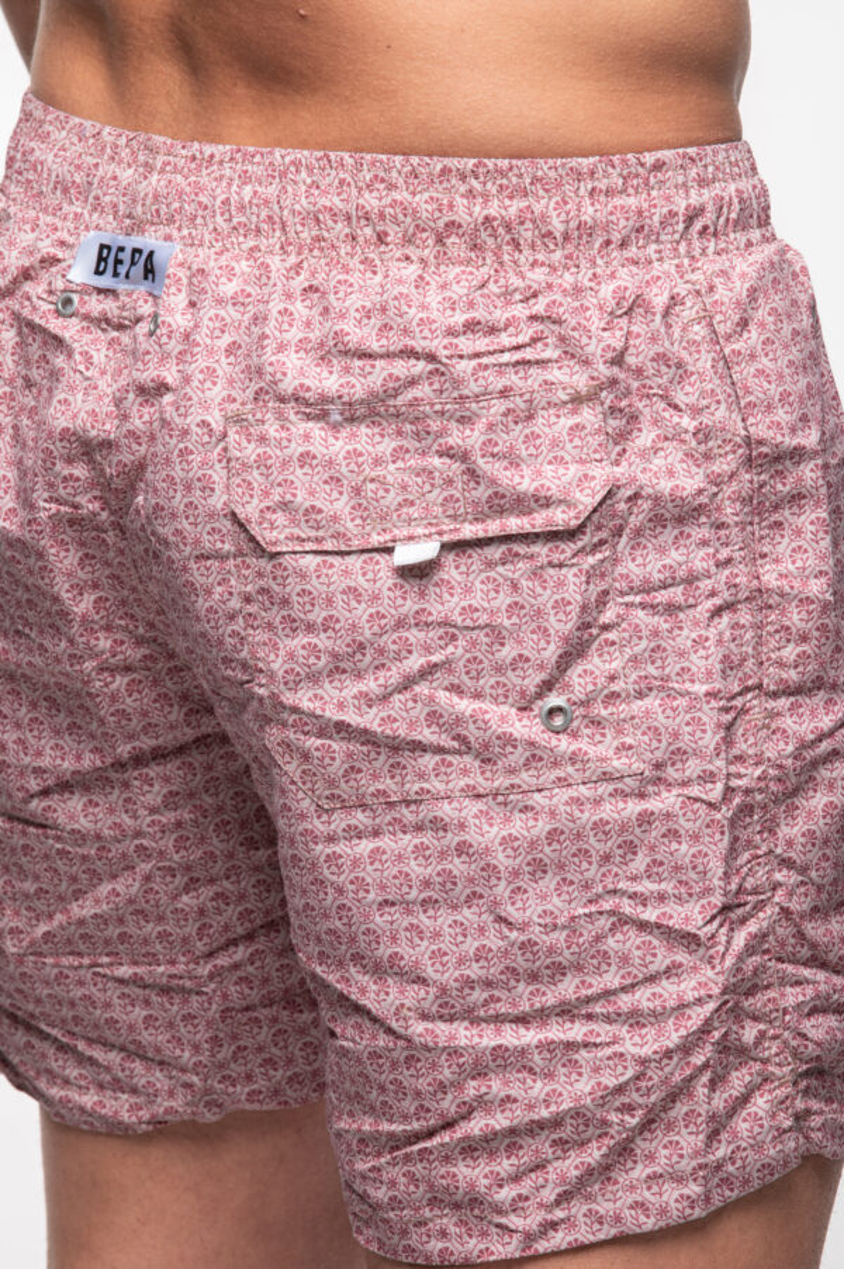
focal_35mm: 200
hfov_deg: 6.9
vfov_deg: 10.3
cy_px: 634
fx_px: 7044
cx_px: 422
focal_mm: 200
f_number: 16
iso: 200
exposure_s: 1/125
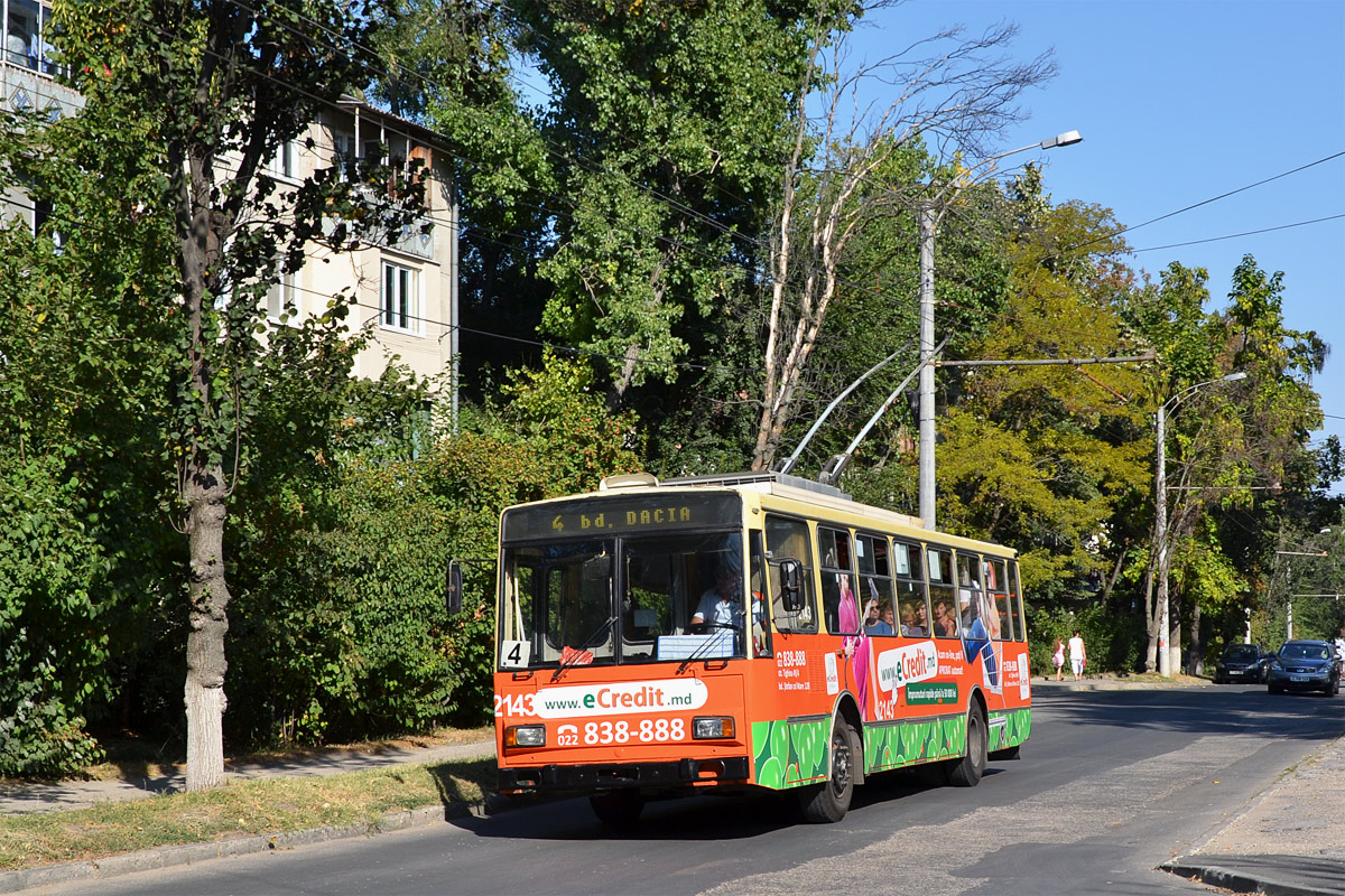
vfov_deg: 31.9
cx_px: 672
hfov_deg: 46.4
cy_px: 448
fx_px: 1569
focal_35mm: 42
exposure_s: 1/320
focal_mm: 28
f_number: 6.3
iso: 100
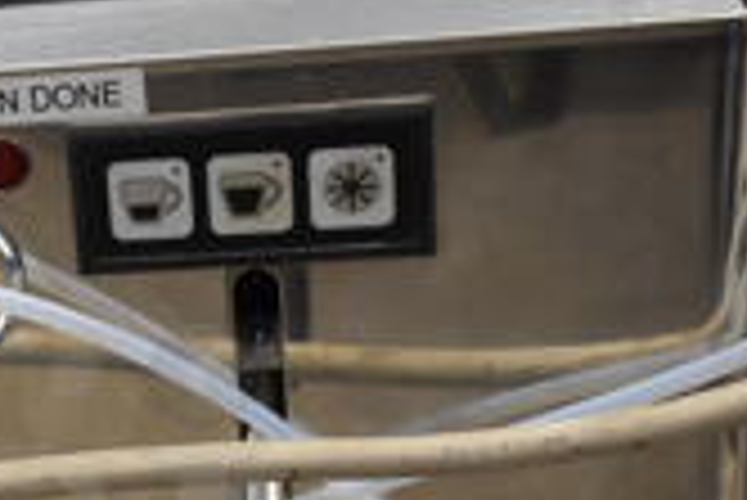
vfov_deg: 12.3
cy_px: 559
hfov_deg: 17.9
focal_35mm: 110
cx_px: -63
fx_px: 2284
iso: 1000
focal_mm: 20
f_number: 4
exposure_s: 1/60
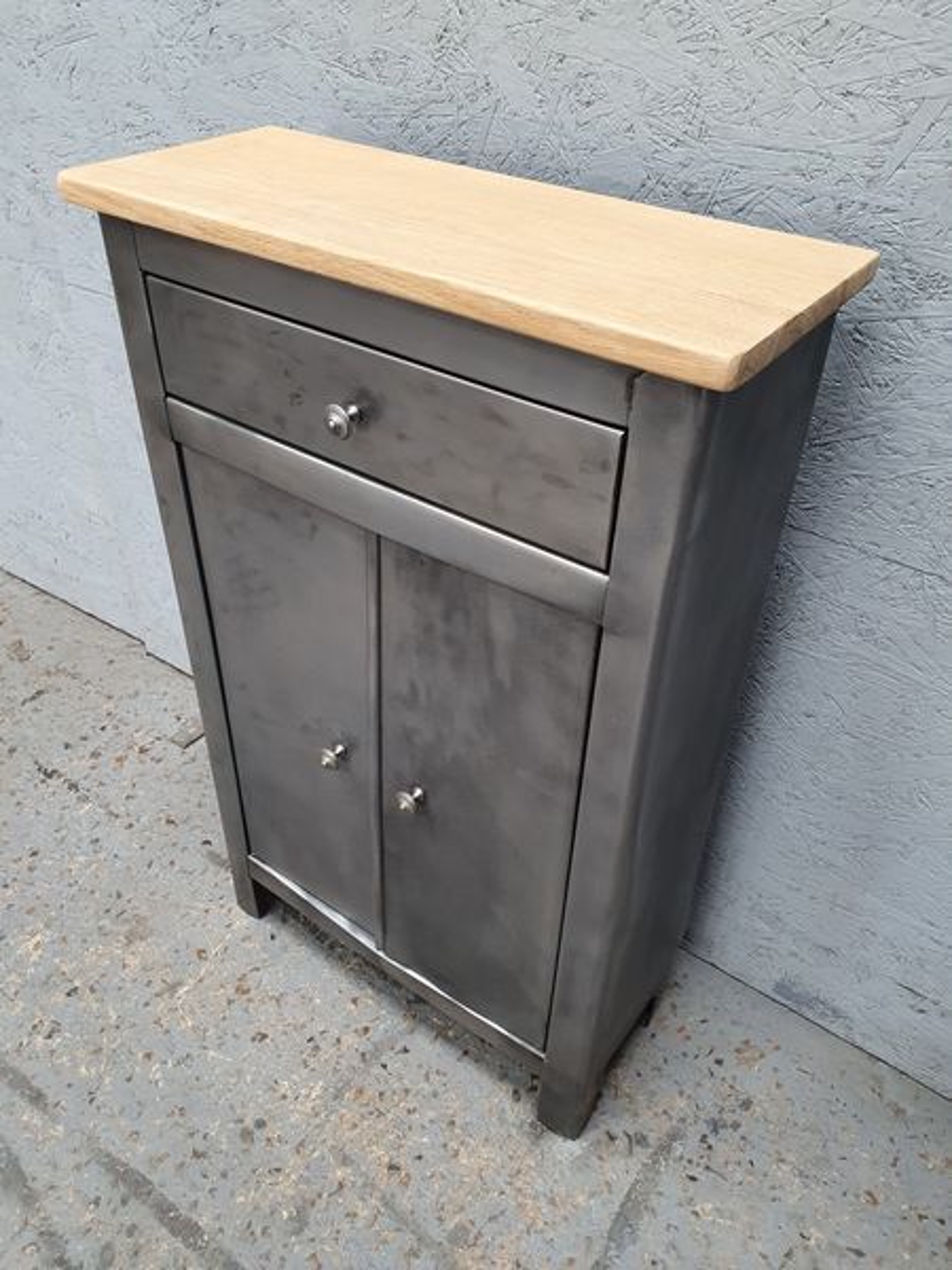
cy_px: 635
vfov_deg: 67.3
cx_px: 476
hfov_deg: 53.1
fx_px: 953
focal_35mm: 26
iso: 160
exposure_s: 1/50
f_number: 2.4
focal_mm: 4.32
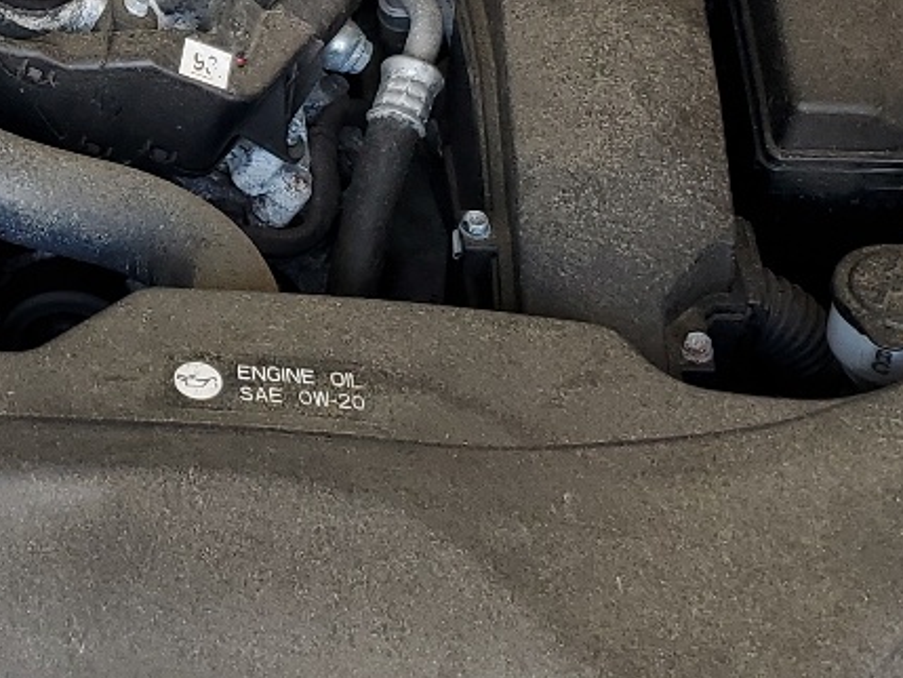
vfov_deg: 15.0
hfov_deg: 19.5
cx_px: -44
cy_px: 38
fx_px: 2531
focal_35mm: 97
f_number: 1.5
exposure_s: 1/123
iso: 50
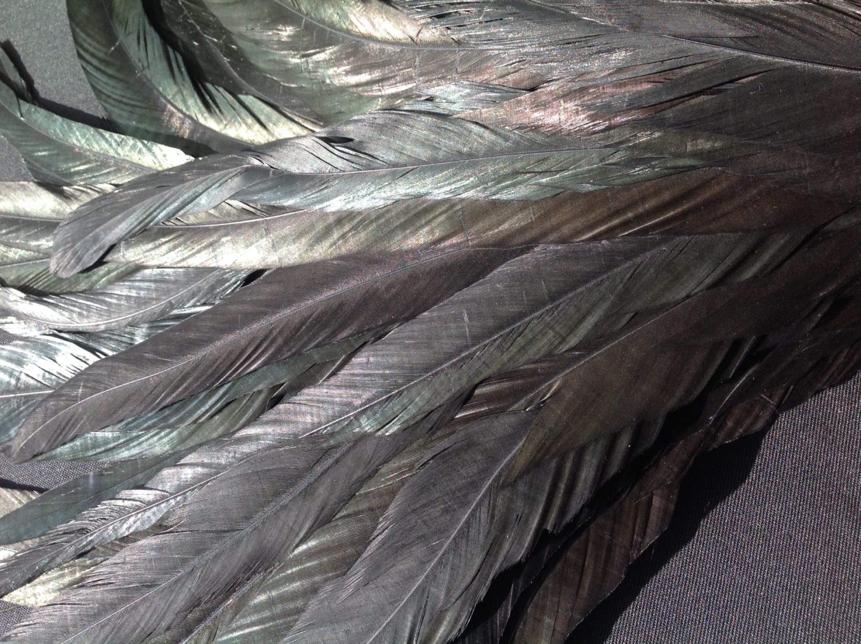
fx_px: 869
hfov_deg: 52.7
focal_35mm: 35
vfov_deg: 40.6
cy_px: 322
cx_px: 430
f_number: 2.4
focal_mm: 4.28
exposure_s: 1/288
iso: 50
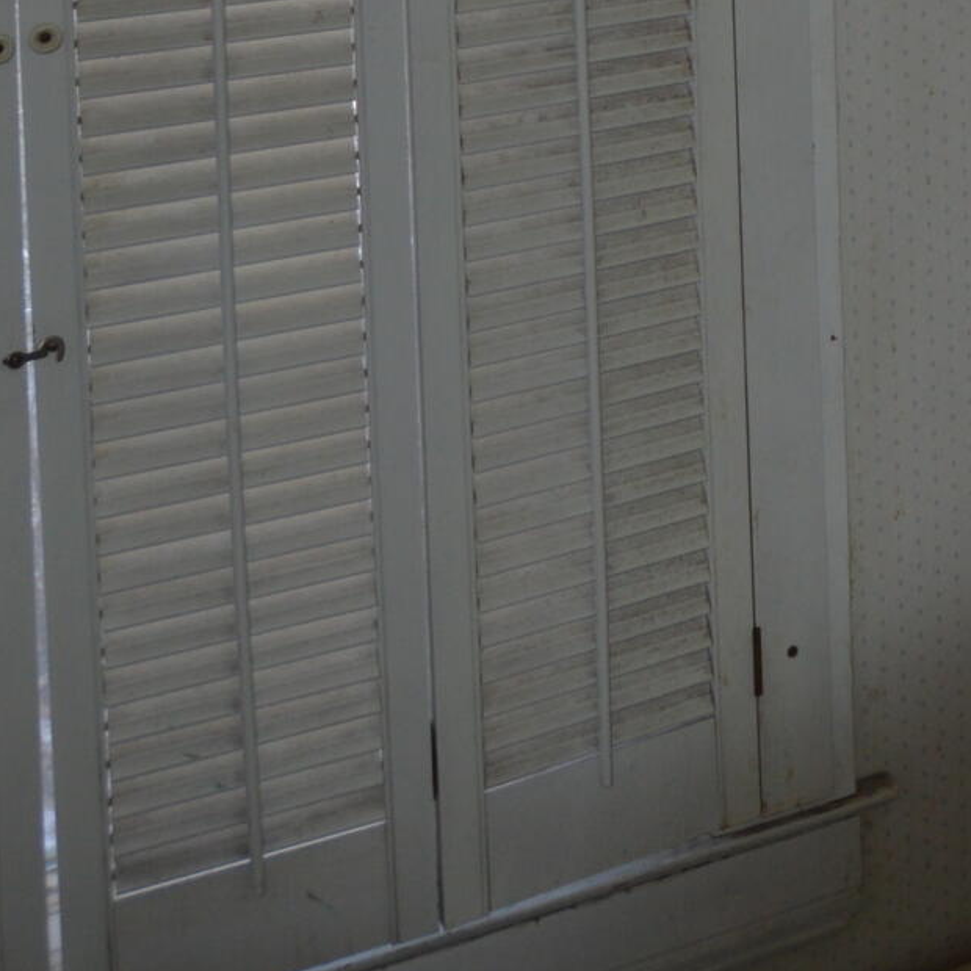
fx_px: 2348
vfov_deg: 20.4
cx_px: 1518
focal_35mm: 74
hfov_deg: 19.8
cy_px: -446
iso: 100
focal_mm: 12
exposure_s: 1/100
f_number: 3.5
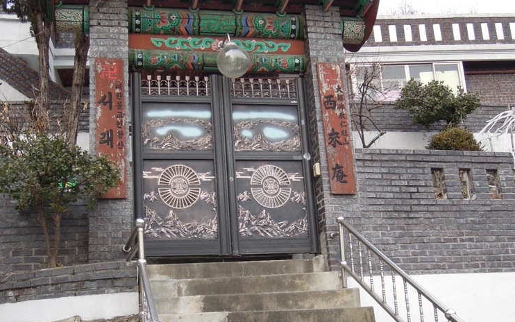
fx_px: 702
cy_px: 188
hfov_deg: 40.3
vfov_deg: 25.8
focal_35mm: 50
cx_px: 256
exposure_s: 1/125
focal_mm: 6.3
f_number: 3.2
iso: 160
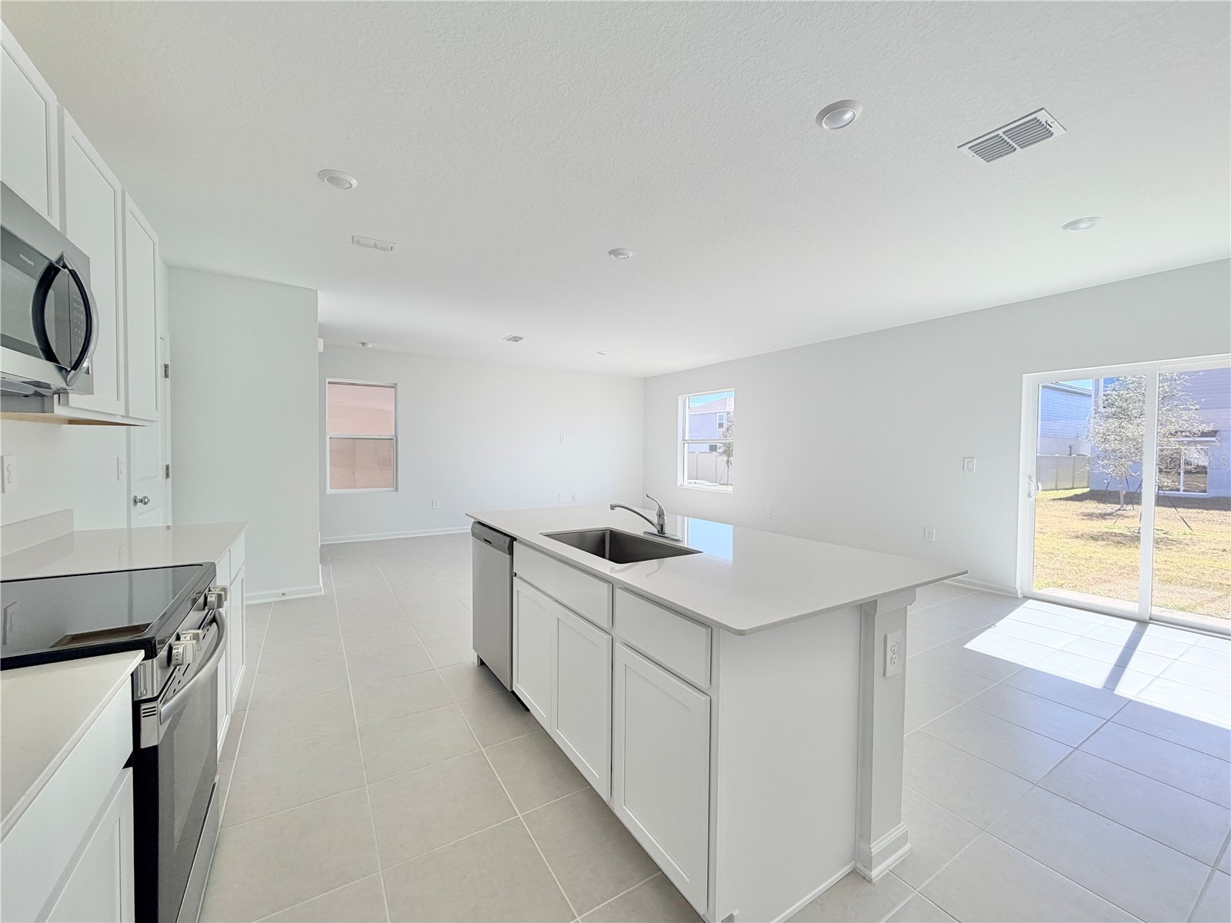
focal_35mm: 14
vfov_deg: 85.7
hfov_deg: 102.1
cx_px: 616
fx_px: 498
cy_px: 462
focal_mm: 2.22
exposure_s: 1/349
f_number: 2.2
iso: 50
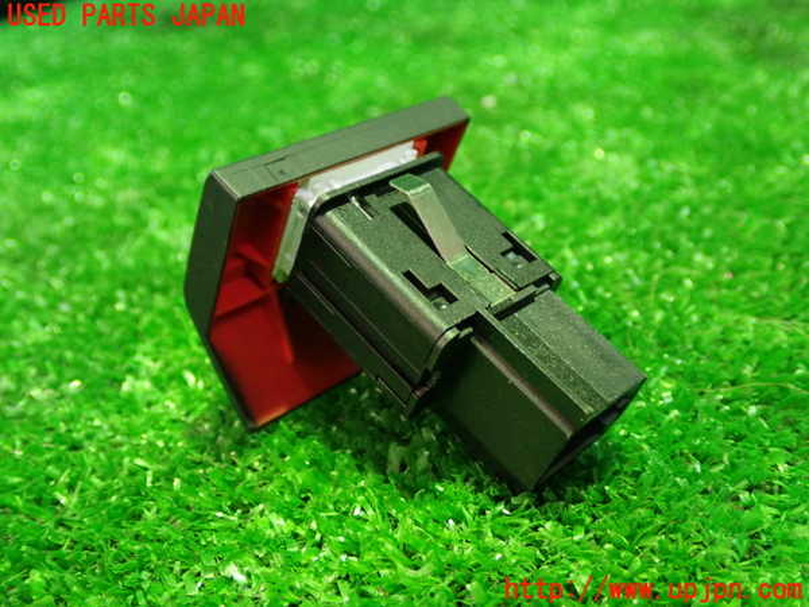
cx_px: 404
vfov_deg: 35.1
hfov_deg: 45.8
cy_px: 304
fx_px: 958
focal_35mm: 41
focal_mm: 7.31
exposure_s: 1/13
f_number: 2.8
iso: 800
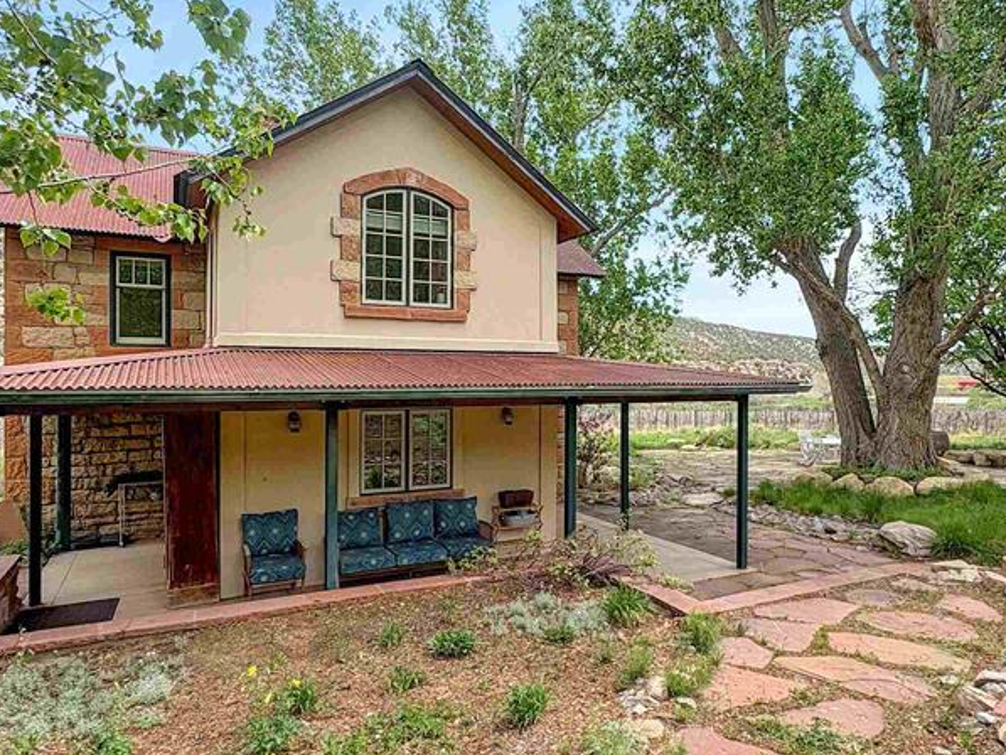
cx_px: 543
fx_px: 698
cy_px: 376
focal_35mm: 24
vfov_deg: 56.8
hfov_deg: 71.5
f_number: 2.2
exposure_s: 1/734
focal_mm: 2.22
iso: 64
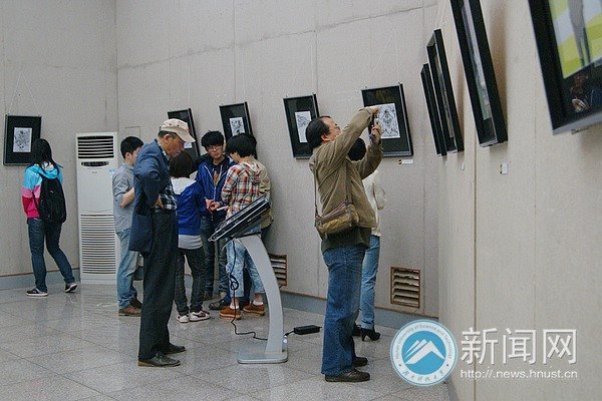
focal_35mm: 42
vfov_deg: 31.9
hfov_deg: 46.4
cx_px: 301
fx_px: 702
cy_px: 200
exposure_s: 1/40
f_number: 4.5
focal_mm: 28
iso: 400
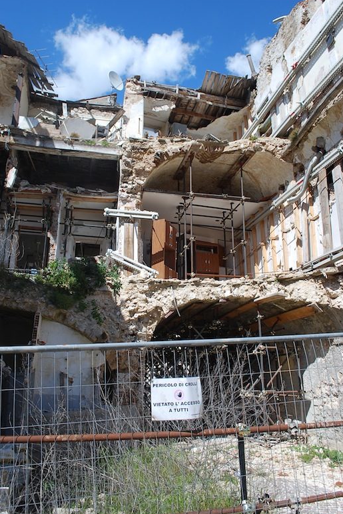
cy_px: 256
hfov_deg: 46.4
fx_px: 400
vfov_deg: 65.5
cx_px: 167
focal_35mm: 28
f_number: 7.1
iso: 100
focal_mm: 18
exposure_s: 1/200
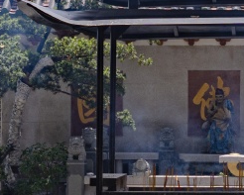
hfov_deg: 13.2
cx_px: 247
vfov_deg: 10.7
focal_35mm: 144
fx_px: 1042
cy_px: 84
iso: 100
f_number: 4
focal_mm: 21
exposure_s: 1/1250
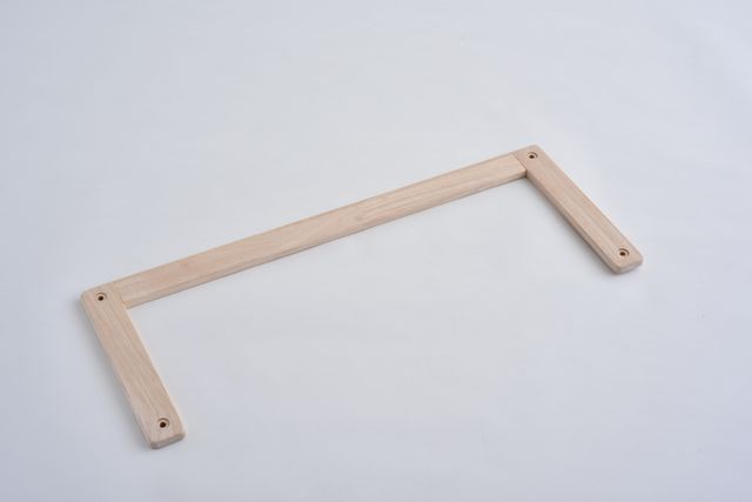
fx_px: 1254
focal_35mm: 60
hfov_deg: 33.4
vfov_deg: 22.6
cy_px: 251
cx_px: 376
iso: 200
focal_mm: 60
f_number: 16
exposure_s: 1/125
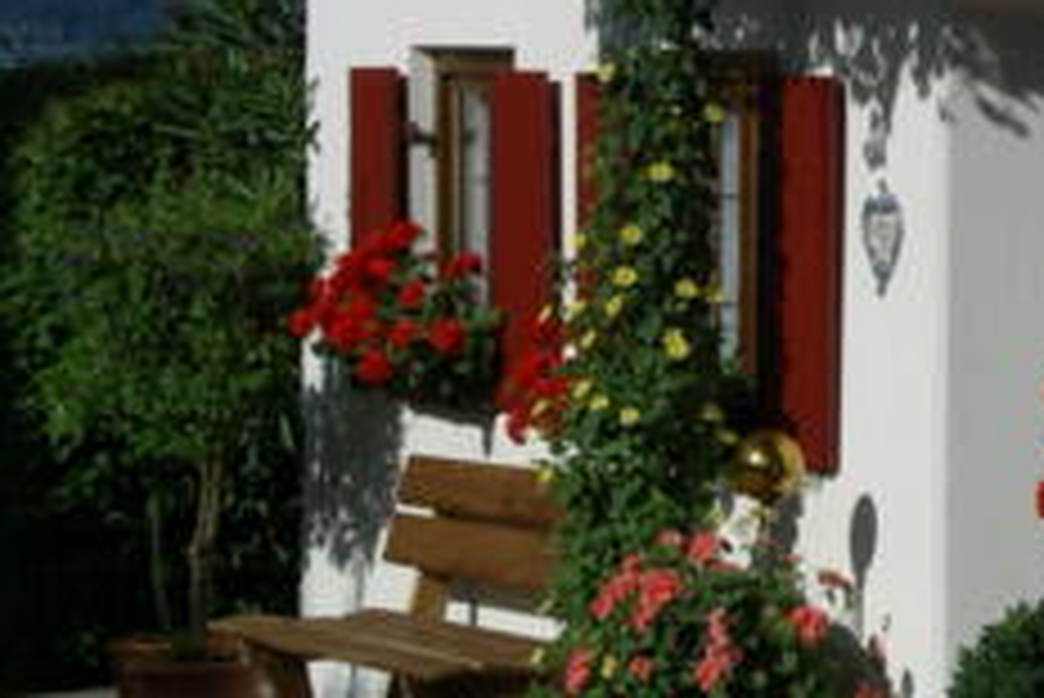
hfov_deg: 9.2
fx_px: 6413
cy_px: 176
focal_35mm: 221
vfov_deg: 6.2
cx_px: 1312
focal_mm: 17.4
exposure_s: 1/625
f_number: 6.5
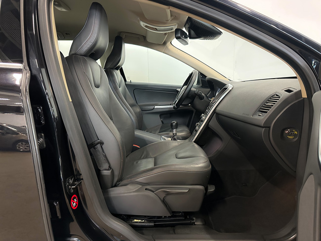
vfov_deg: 56.8
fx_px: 223
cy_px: 120
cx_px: 160
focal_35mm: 24
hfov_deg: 71.6
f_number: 1.8
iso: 1000
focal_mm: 6.86
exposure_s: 1/50
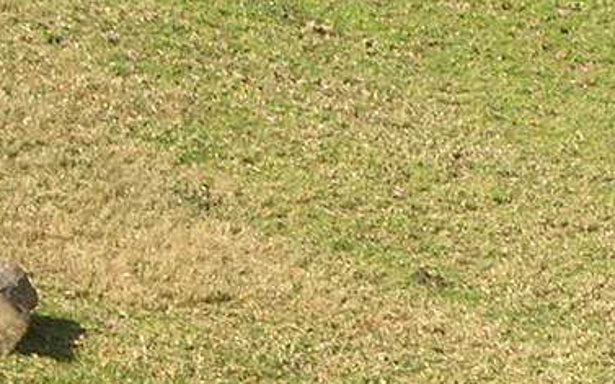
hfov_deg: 7.1
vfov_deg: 4.4
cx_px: 589
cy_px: 689
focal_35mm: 297
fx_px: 4974
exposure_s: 1/138
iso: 50
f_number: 6.4
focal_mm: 11
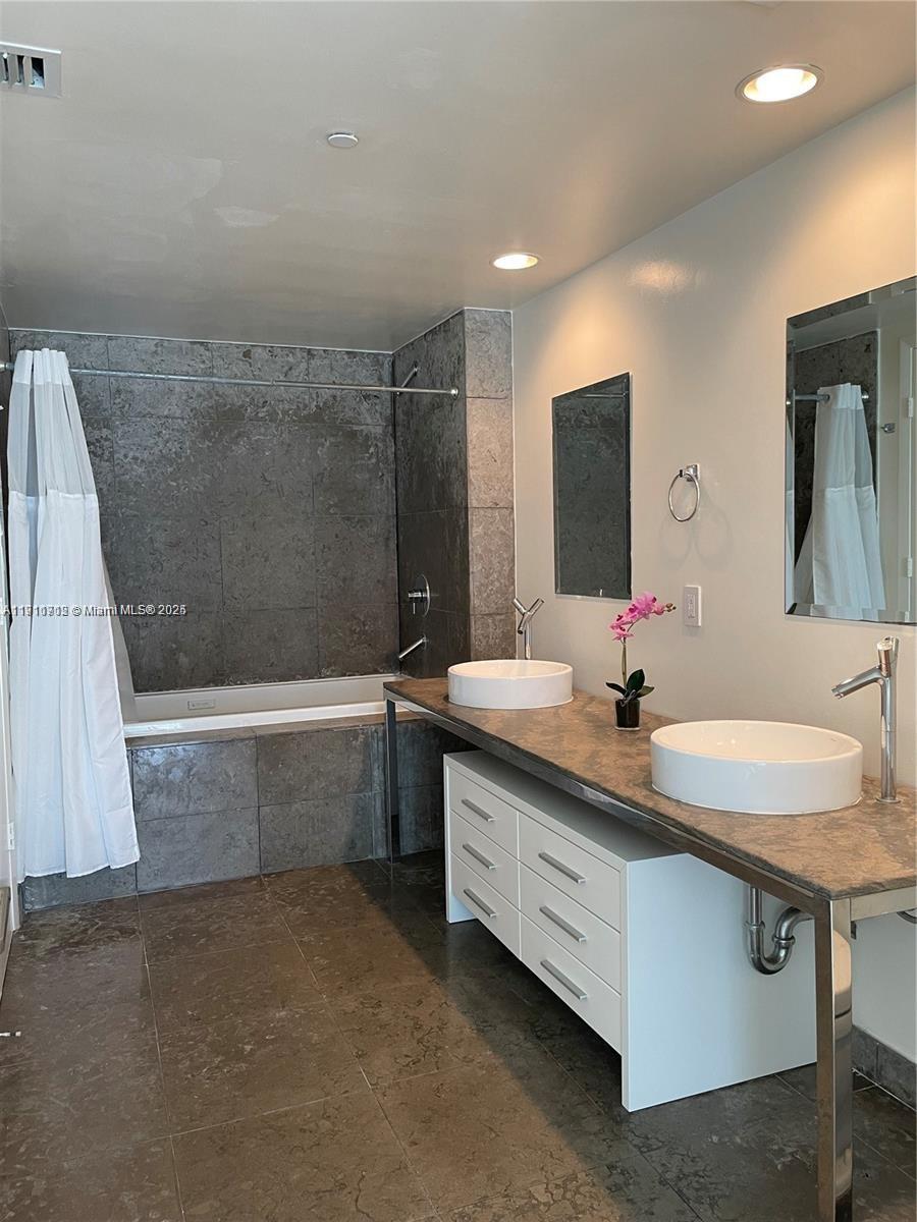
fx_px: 918
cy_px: 611
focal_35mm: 26
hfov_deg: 53.1
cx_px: 458
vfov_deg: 67.3
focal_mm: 4.2
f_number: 1.6
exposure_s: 1/60
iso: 100
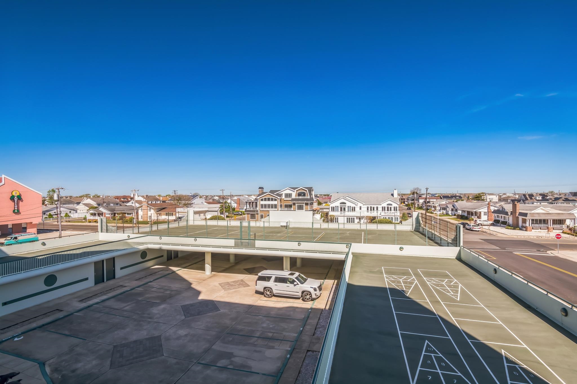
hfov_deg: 96.7
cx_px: 288
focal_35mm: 16
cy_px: 192
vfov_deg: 73.7
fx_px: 256
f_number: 16
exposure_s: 1/50
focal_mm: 16
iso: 250
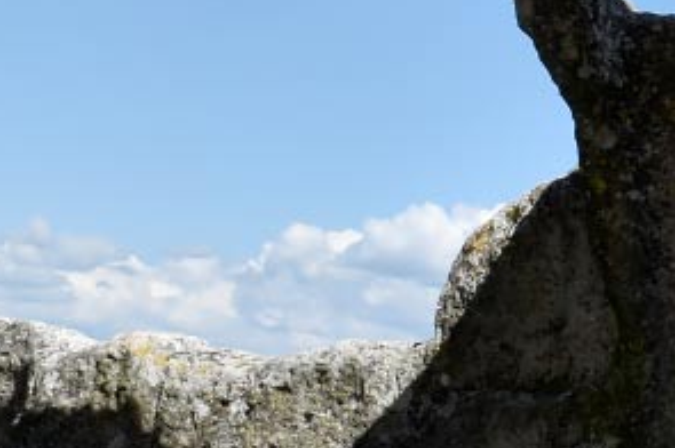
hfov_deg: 16.6
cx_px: 865
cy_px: 46
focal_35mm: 117
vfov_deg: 11.6
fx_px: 2191
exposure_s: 1/200
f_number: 11
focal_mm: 18
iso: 125
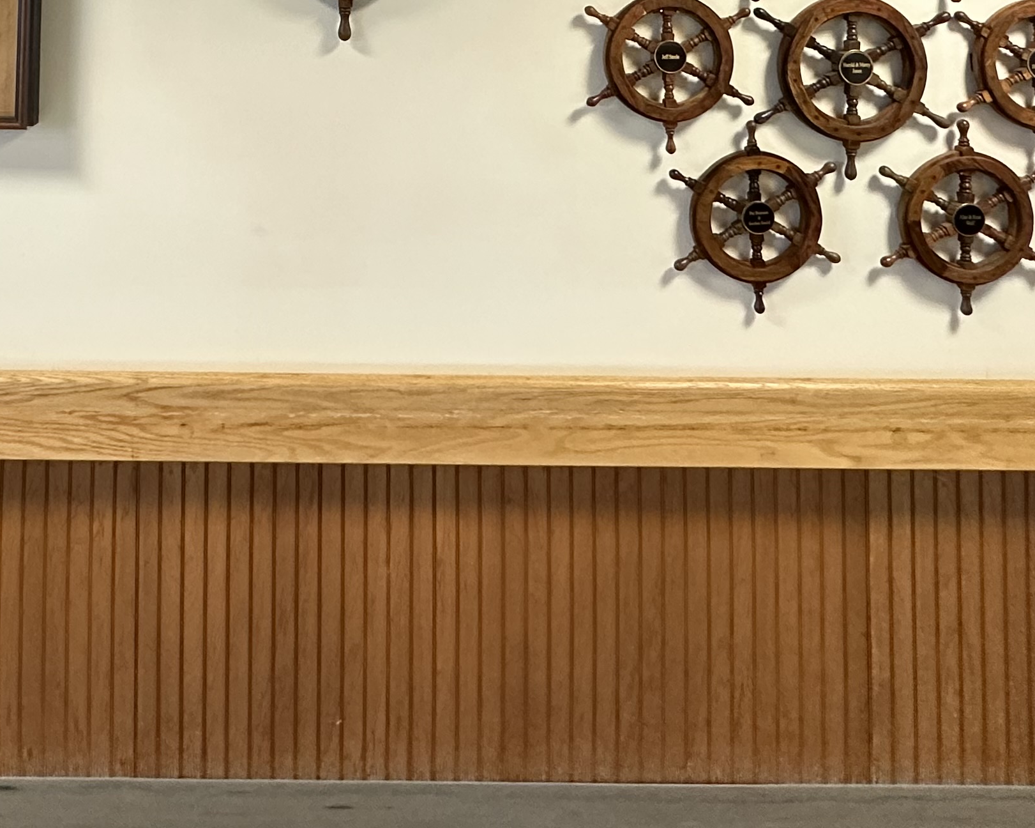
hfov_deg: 51.1
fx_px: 1041
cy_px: -97
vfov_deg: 36.3
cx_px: 289
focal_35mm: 34
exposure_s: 1/60
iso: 400
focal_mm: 2.22
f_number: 2.2
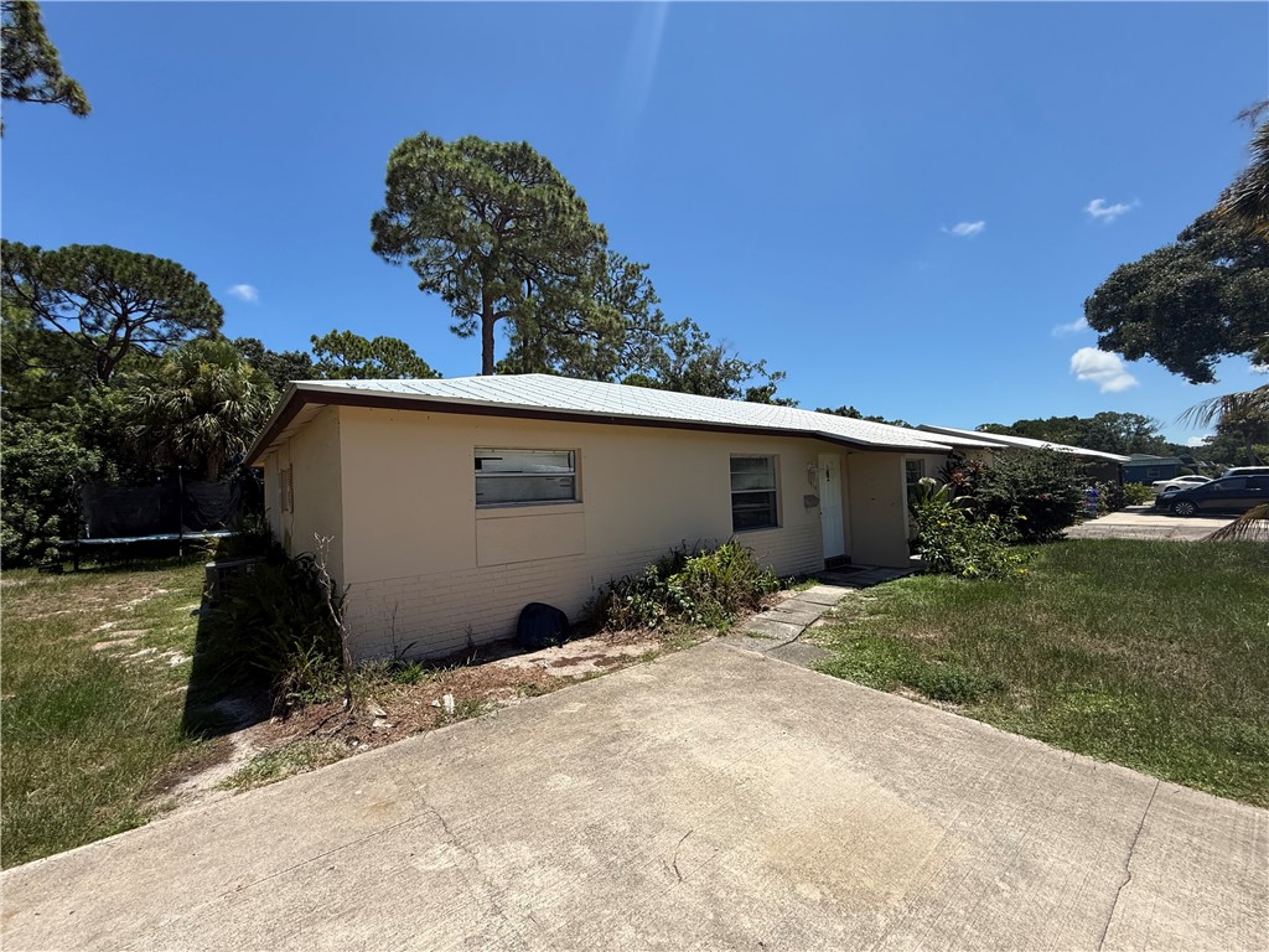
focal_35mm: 14
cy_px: 476
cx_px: 634
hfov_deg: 102.1
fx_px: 513
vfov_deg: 85.7
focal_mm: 2.22
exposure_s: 1/2611
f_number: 2.2
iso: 80
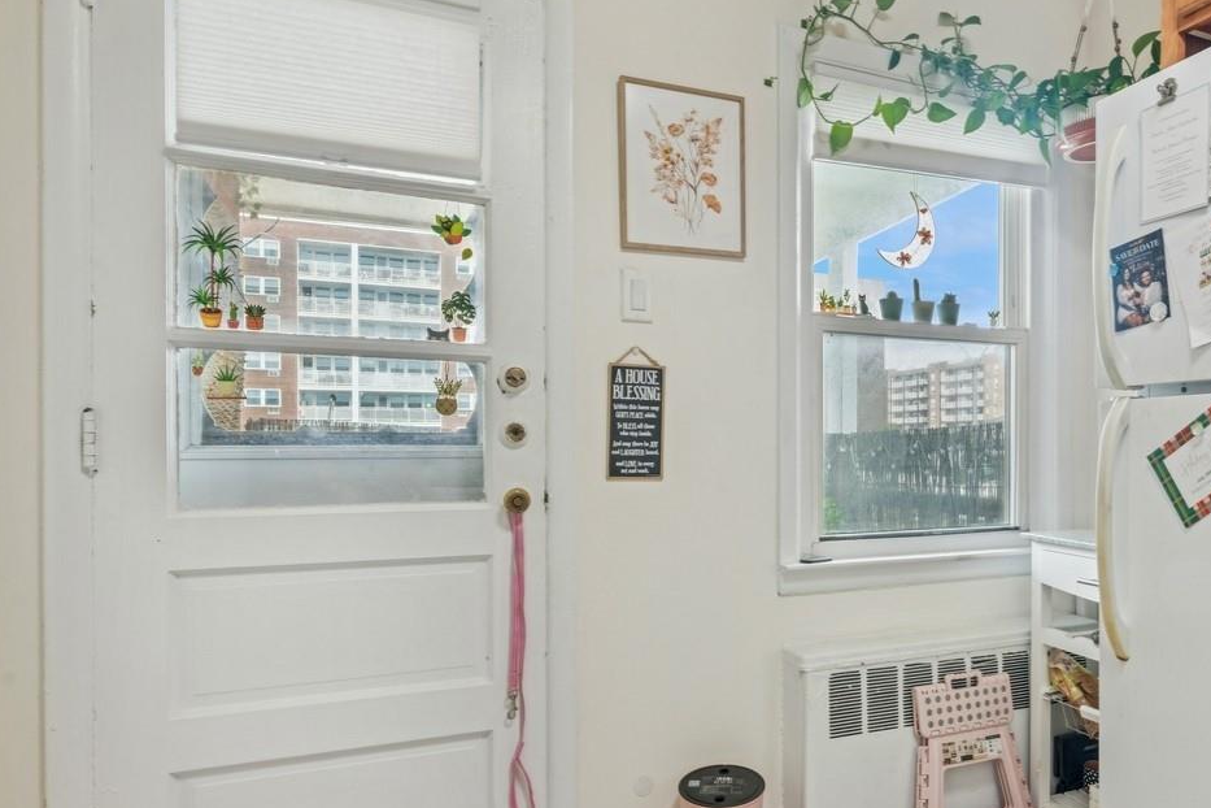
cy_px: 436
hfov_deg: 71.8
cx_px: 794
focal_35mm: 24
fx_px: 807
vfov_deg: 53.1
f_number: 11
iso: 100
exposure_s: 1/1.67
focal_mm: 14
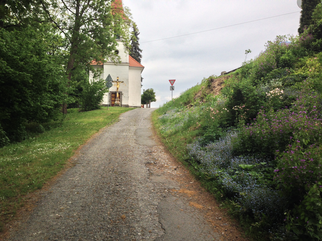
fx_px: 307
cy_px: 120
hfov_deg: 55.4
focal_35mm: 33
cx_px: 161
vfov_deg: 42.9
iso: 50
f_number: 2.4
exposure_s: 1/630
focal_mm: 4.12
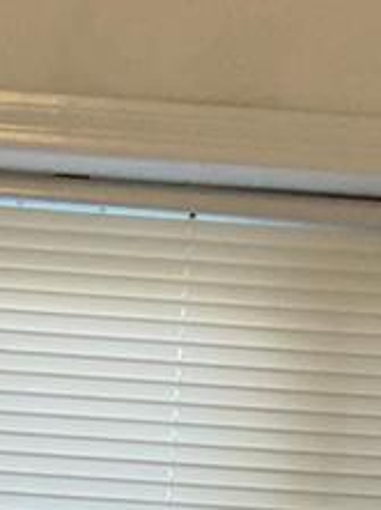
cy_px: 1397
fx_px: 2647
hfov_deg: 8.2
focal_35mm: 180
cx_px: 126
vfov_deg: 9.3
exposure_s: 1/120
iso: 100
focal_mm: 4.25
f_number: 1.8
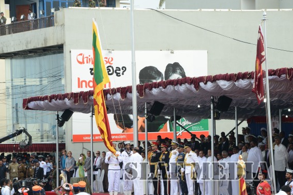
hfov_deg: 12.1
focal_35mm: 170
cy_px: 99
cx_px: 138
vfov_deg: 8.1
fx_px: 1384
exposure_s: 1/160
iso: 640
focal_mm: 160
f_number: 13
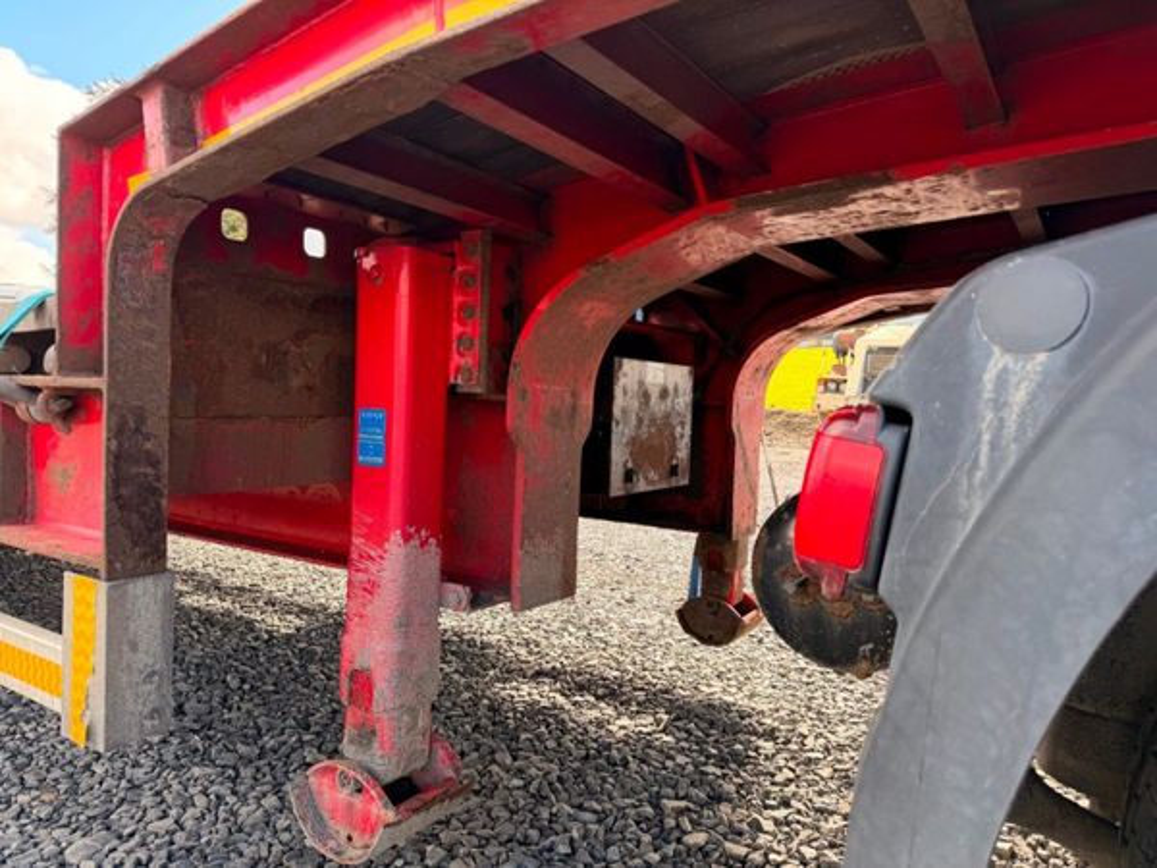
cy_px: 434
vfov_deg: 56.8
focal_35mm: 24
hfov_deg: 71.6
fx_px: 802
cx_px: 578
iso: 80
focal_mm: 6.76
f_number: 1.78
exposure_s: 1/438
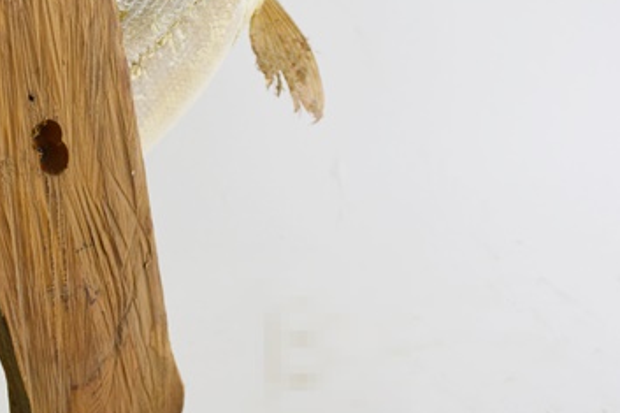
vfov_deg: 26.2
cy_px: 299
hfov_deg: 37.2
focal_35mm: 51
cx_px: 104
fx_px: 878
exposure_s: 1/100
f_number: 5
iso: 400
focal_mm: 20
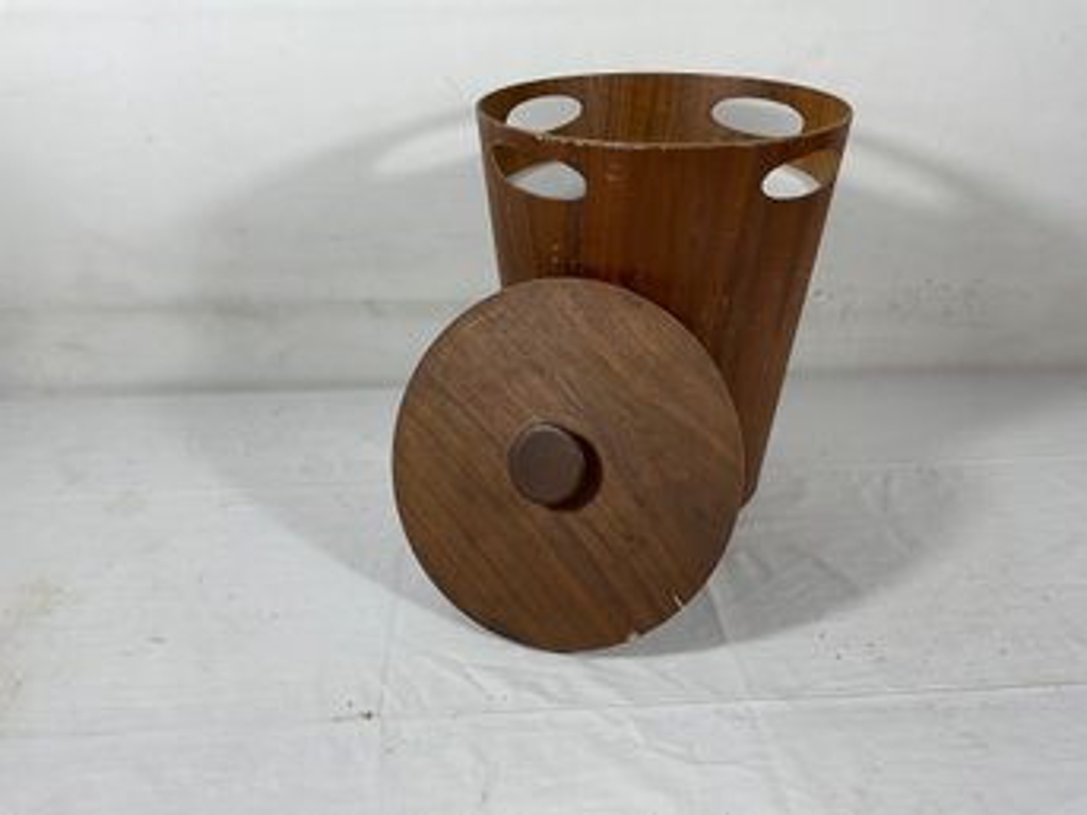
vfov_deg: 48.2
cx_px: 544
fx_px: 910
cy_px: 408
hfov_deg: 61.7
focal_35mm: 29
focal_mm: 3
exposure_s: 1/101
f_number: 1.8
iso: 16
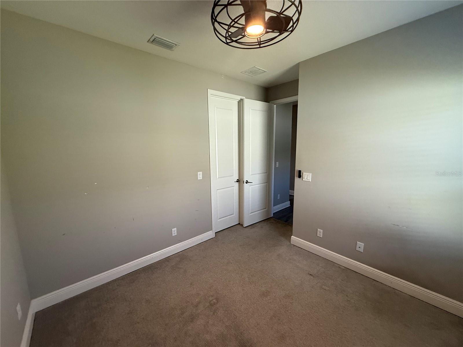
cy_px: 174
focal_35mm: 14
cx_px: 232
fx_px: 187
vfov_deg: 85.7
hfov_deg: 102.1
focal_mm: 2.22
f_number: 2.2
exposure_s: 1/120
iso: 250
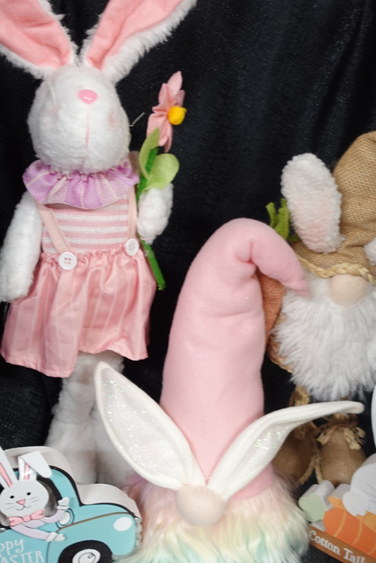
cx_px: 187
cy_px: 351
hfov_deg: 31.2
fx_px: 674
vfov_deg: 45.1
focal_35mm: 43
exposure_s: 1/30
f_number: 1.8
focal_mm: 9.4
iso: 160
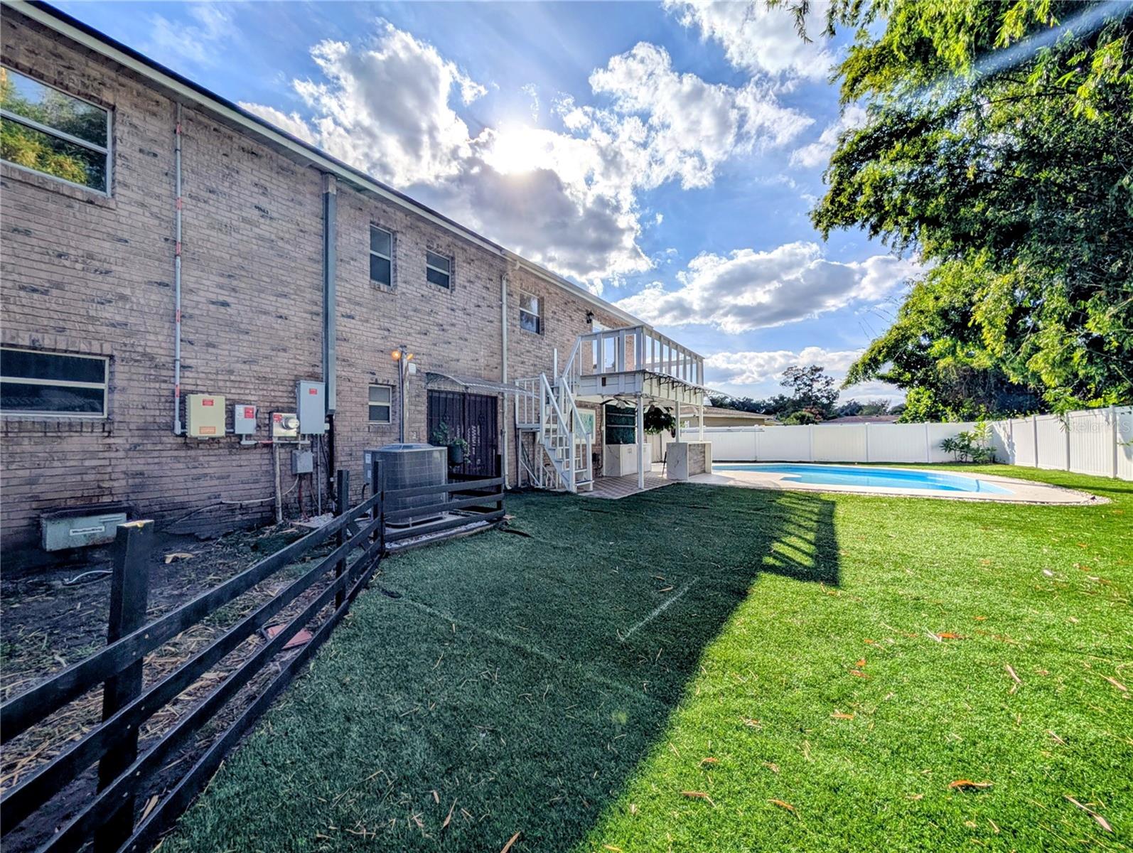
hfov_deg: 110.5
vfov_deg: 94.6
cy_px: 426
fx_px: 393
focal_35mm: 12
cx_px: 566
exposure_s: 1/14706
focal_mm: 2.02
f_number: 1.7
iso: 54
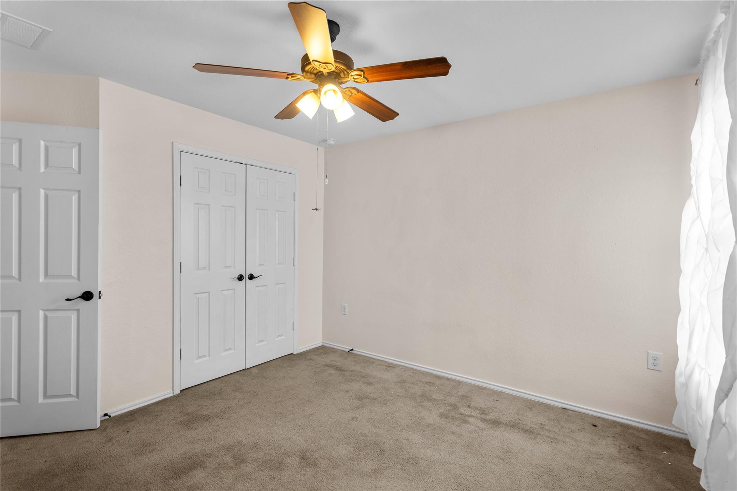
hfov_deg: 96.7
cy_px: 246
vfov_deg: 73.7
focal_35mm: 16
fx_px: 328
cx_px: 368
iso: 250
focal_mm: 16
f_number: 8
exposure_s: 1/4
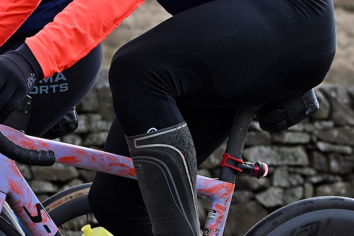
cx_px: -45
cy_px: 126
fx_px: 2566
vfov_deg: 5.3
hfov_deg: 7.8
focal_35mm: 261
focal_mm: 70
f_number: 5.6
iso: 400
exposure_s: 1/800
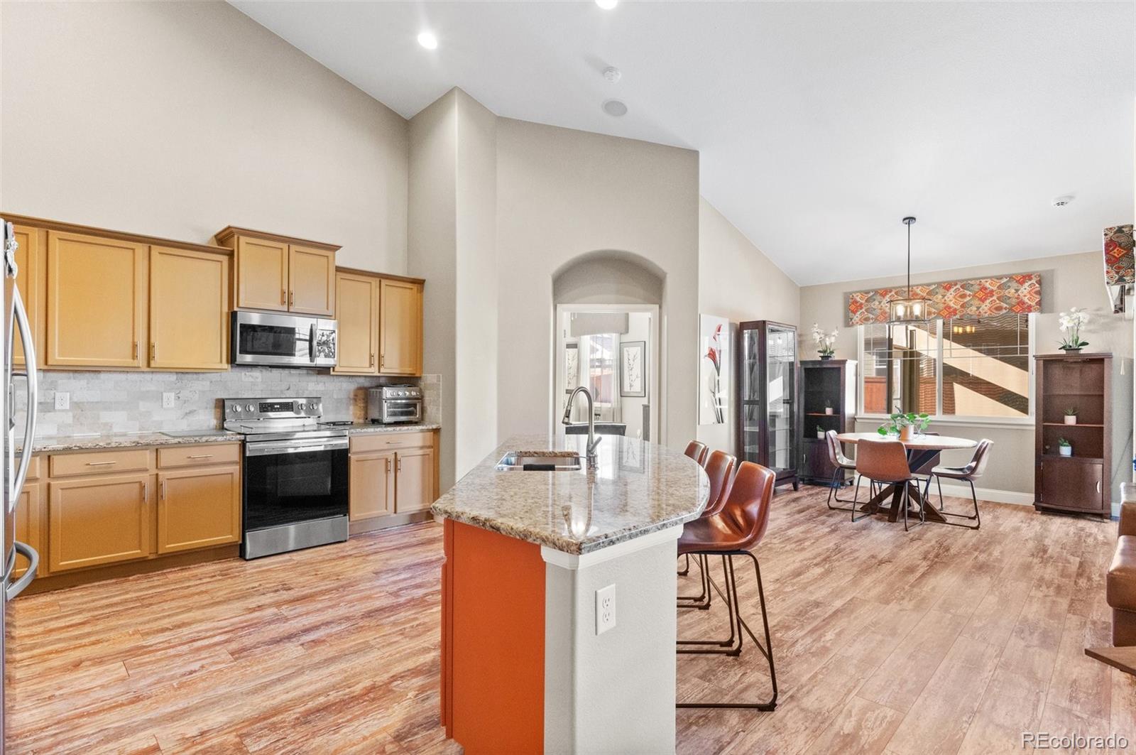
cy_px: 378
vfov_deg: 70.3
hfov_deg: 93.3
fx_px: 536
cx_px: 568
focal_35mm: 17
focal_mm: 17
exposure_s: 1/20
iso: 2000
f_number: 7.1
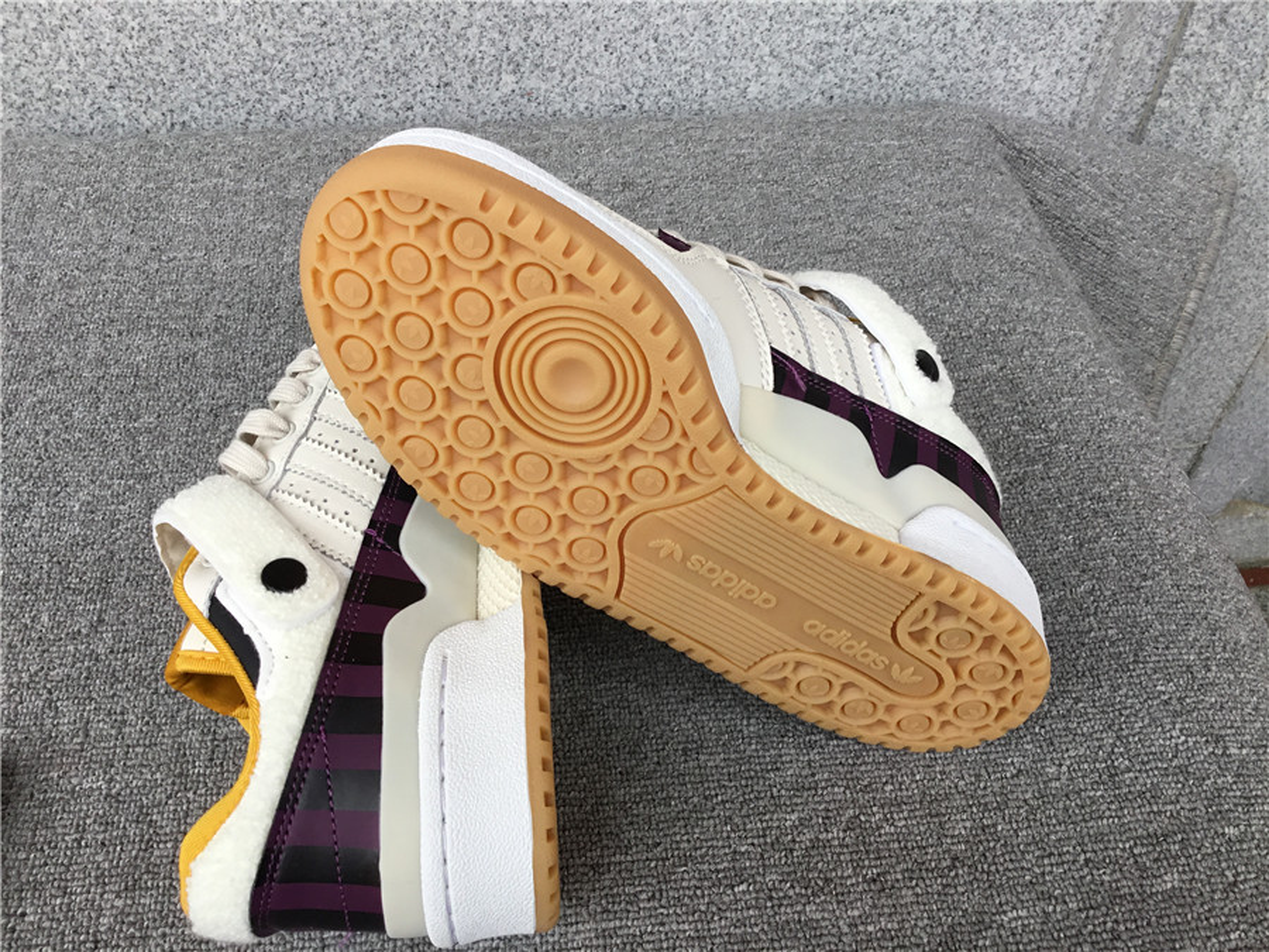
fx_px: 1136
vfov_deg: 45.4
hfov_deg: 58.4
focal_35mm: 31
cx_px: 634
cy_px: 476
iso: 40
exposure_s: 1/120
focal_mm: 3.3
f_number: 2.4
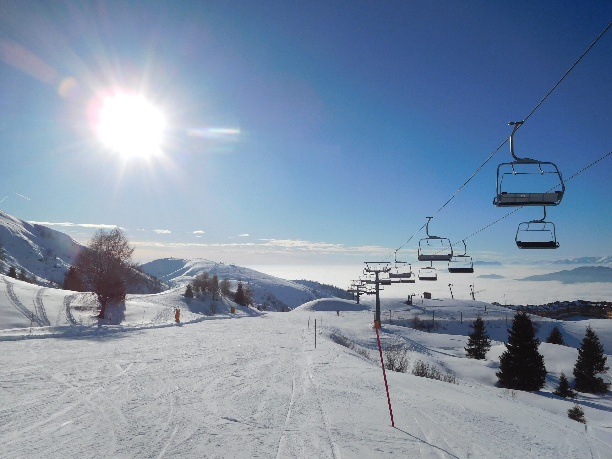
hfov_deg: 69.4
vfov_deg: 54.9
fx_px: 442
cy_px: 230
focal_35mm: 25
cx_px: 306
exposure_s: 1/1500
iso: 125
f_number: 6.8
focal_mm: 4.5
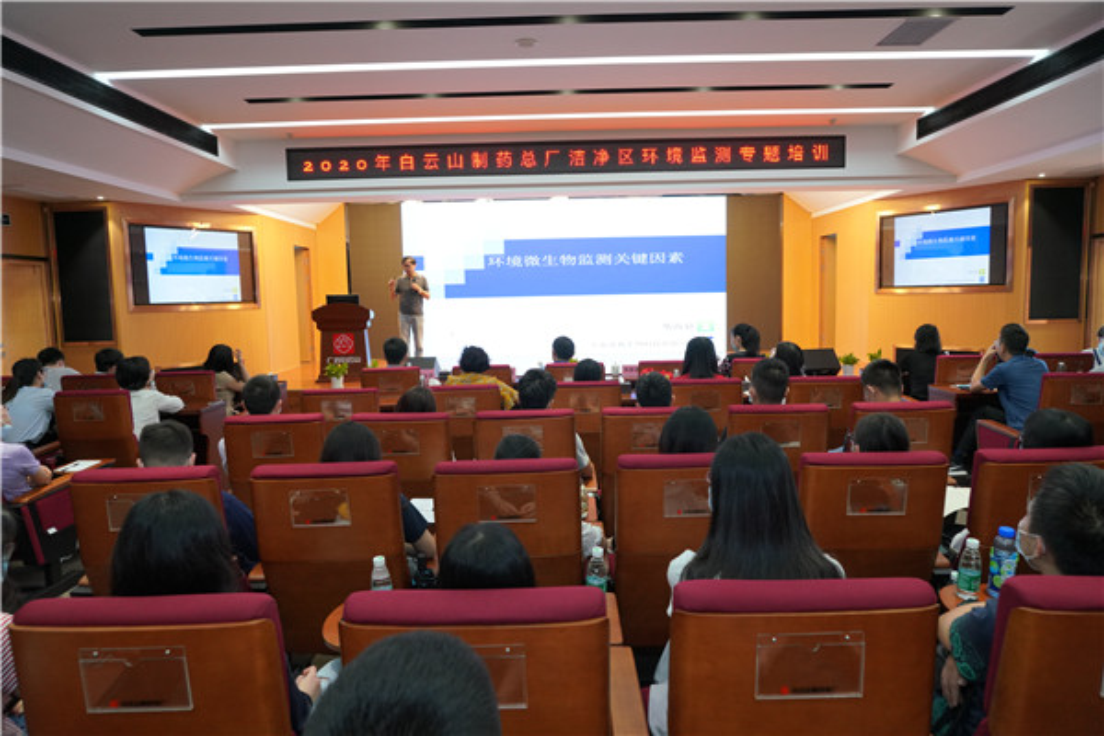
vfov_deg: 53.1
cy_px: 368
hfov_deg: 73.7
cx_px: 552
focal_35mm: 24
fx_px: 736
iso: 2500
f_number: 7.1
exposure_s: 1/60
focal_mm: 24
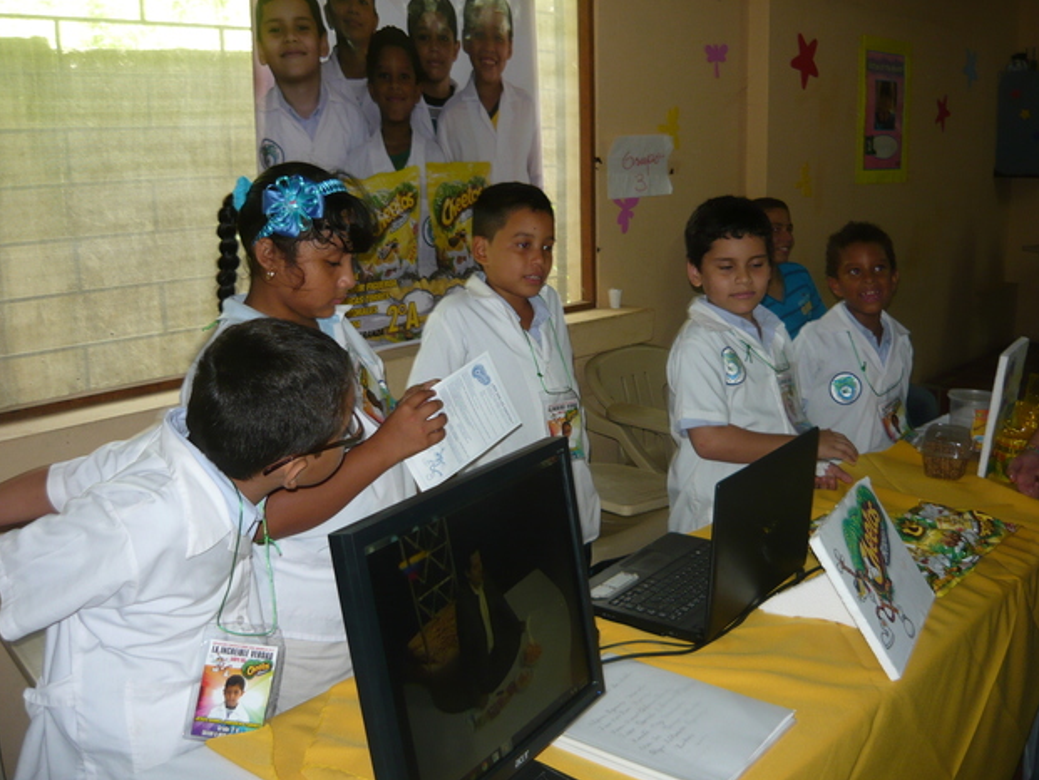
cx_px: 527
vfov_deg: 41.8
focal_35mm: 34
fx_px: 1021
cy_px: 397
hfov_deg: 53.9
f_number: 2.8
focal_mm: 5.5
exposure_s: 1/30
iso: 100
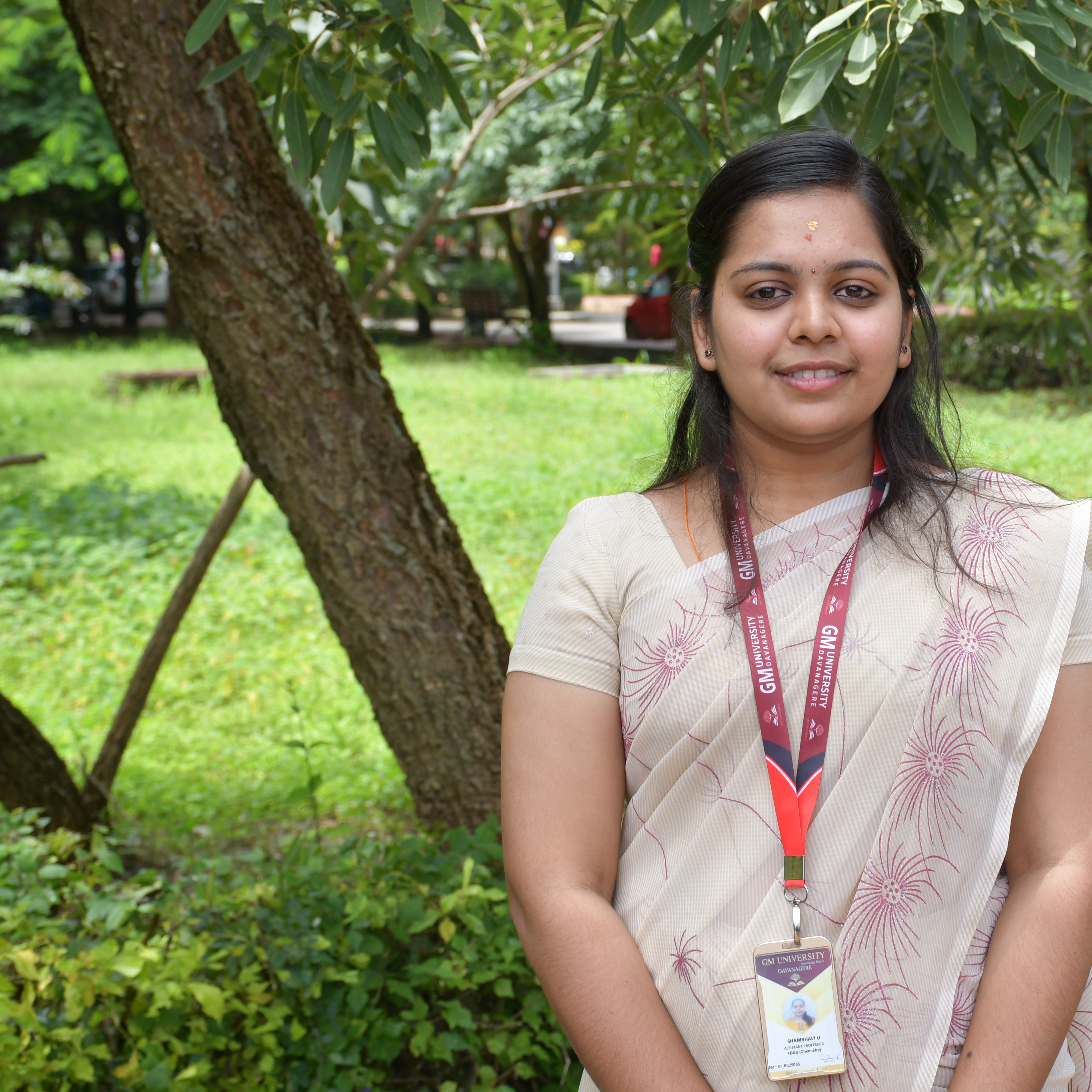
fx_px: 2891
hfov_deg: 21.2
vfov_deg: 21.4
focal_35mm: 81
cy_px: 545
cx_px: 826
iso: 200
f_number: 7.1
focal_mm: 42
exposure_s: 1/250
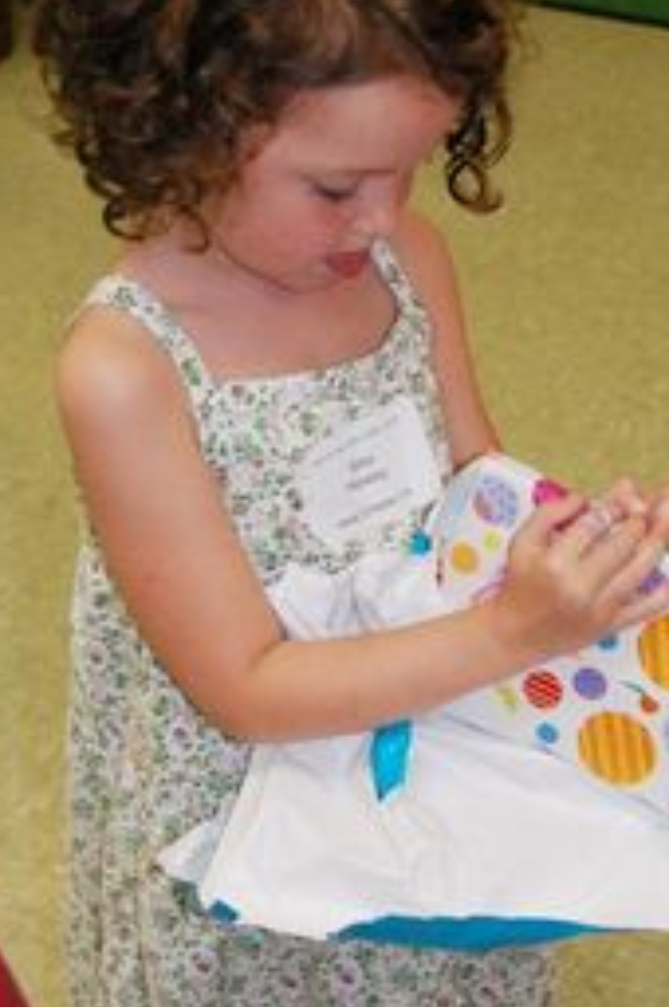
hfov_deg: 18.6
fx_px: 2034
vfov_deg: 27.8
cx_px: 472
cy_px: 484
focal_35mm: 73
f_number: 5
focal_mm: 31
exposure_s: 1/160
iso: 1600
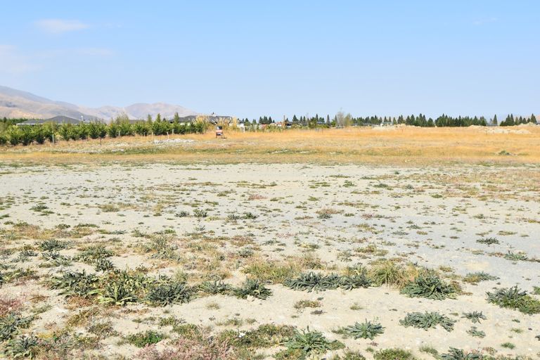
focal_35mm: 36
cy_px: 180
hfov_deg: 53.1
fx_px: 540
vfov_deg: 36.9
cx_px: 270
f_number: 10
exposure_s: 1/400
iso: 200
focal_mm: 24
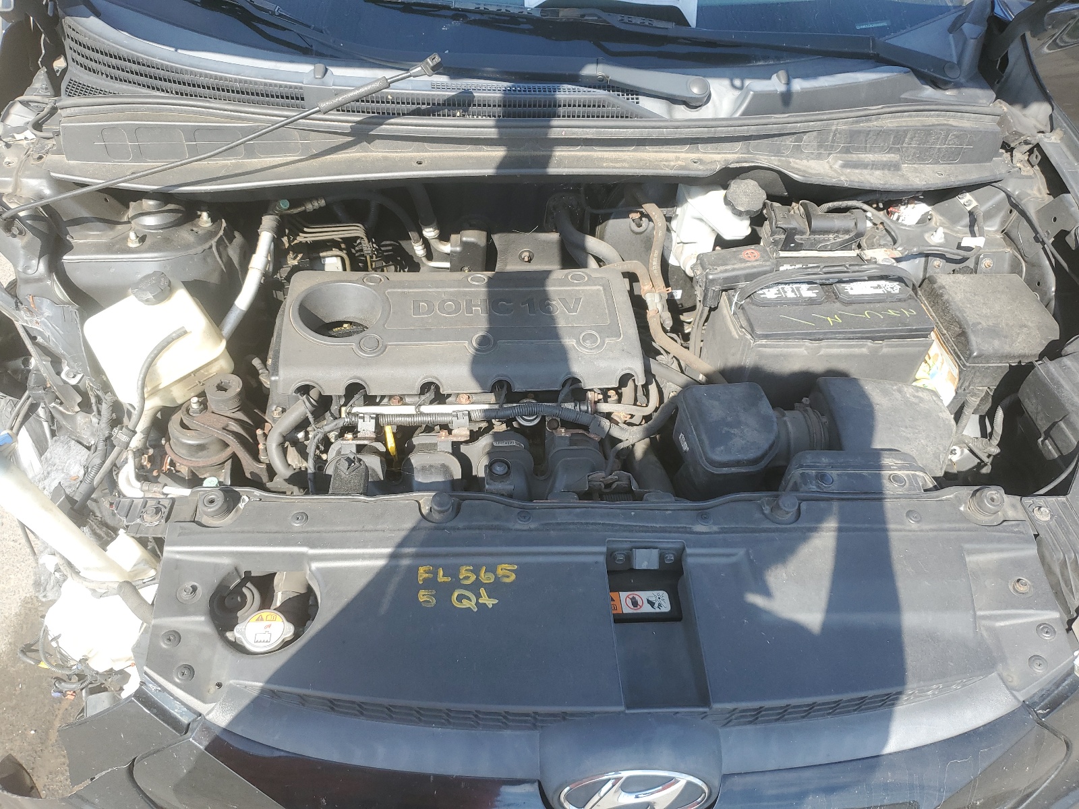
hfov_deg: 67.3
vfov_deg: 53.1
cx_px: 540
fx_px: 810
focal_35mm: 26
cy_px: 404
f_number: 1.5
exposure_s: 1/588
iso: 50
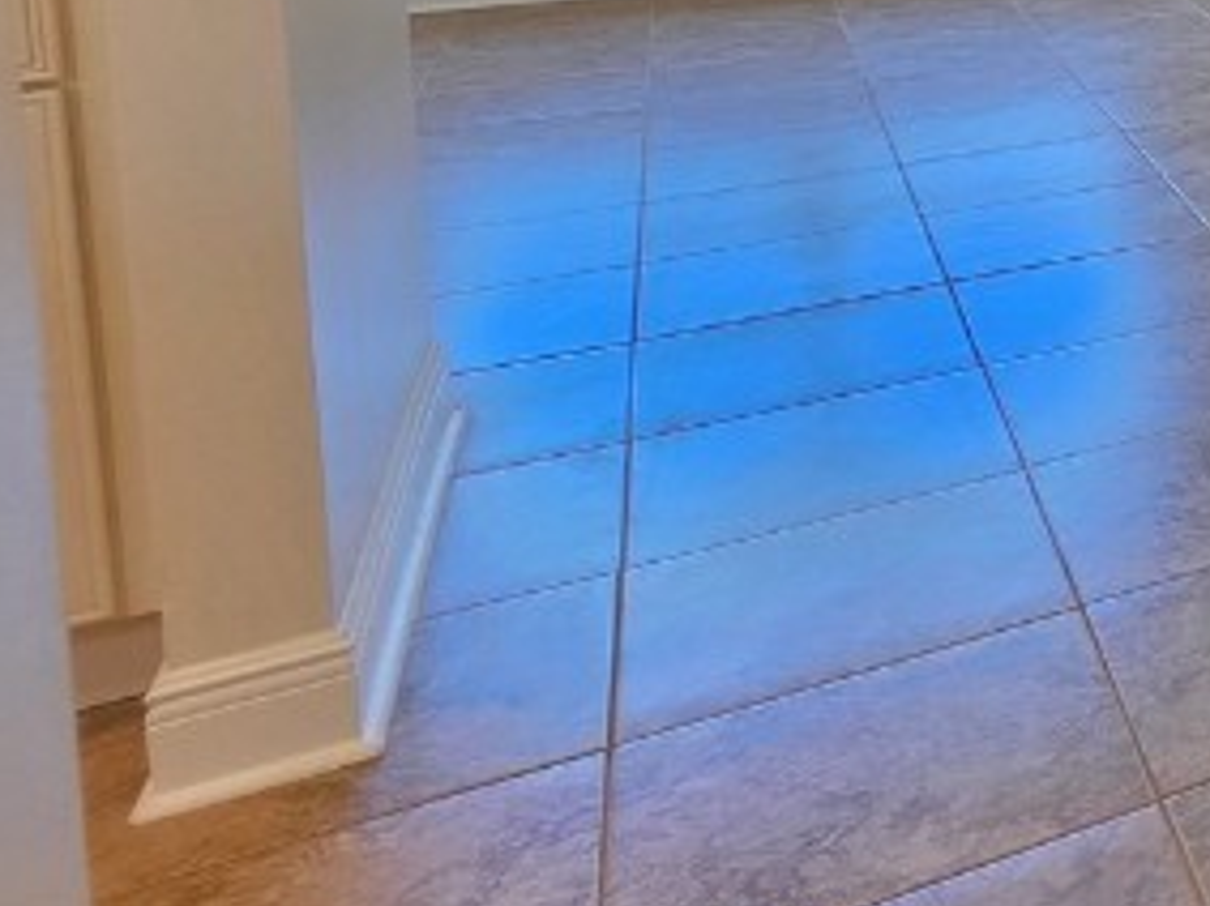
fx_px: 1642
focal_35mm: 47
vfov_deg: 27.0
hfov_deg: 23.8
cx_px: 2078
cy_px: -205
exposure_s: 1/120
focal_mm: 2.2
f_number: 1.9
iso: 125
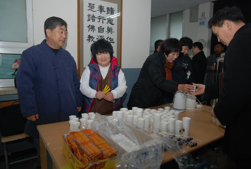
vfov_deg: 50.6
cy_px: 84
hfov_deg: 70.3
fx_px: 178
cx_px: 126
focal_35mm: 26
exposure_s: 1/60
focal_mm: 17
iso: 200
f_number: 4
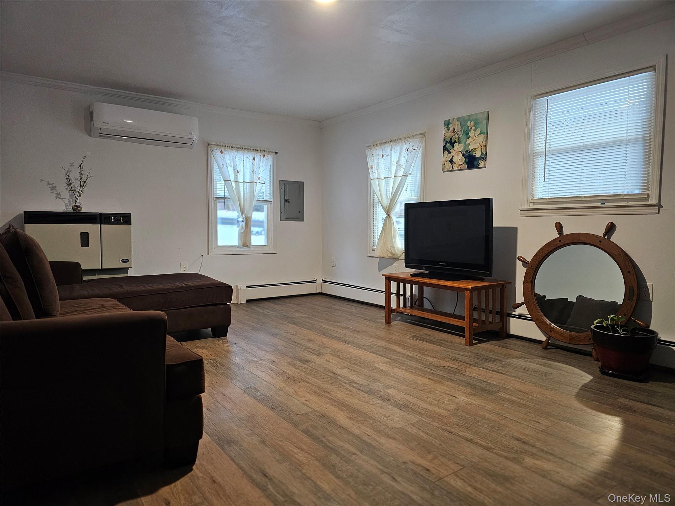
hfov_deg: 73.9
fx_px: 448
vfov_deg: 58.9
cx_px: 338
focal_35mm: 23
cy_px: 253
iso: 800
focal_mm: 6.3
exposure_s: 1/60
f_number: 1.7
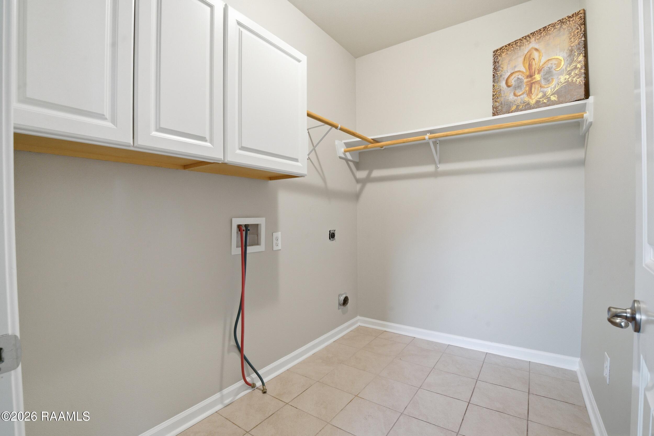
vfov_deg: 73.8
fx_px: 291
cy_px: 218
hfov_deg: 96.7
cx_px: 327
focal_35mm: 16
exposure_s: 1/60
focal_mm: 16
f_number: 9
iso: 1000
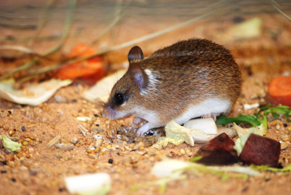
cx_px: 146
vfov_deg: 4.2
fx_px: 2671
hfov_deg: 6.2
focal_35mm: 330
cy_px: 98
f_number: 5.3
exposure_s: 1/60
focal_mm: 220
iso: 1000
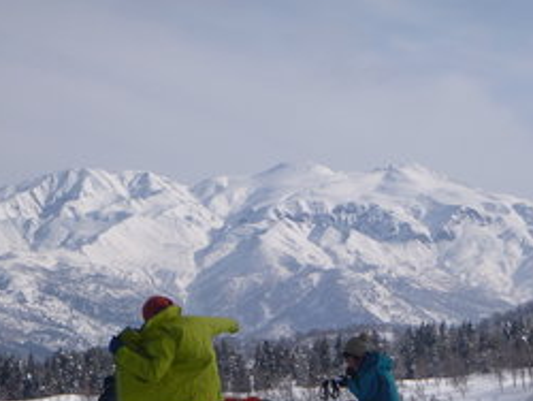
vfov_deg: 10.9
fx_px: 2096
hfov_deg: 14.5
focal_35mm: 136
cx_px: 313
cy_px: 303
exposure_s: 1/800
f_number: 5.7
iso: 100
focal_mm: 15.3
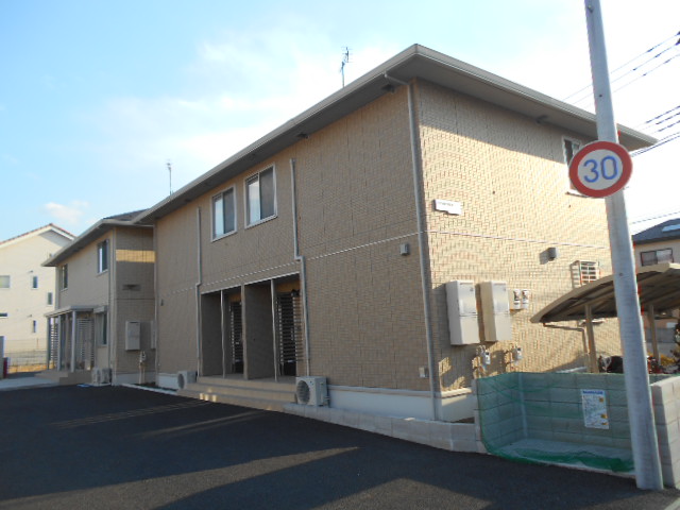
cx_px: 340
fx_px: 511
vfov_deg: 53.1
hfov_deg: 67.3
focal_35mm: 26
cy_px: 255
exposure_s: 1/400
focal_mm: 4.6
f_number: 3.2
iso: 80
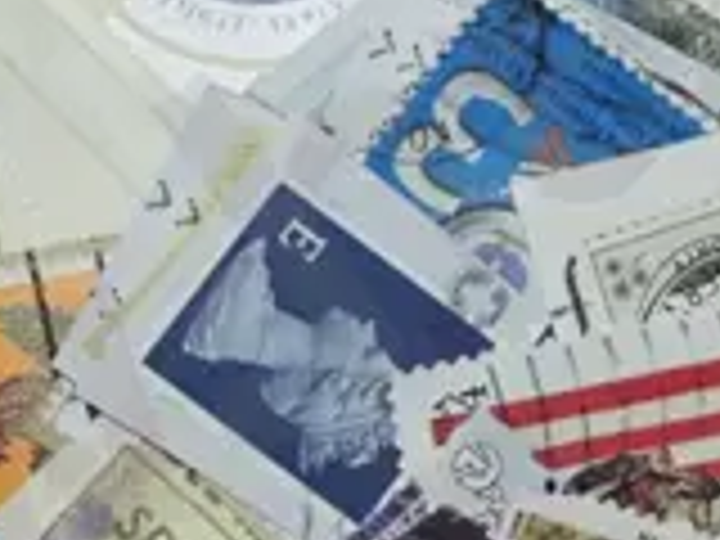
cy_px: -342
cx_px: 1120
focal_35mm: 256
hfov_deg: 7.6
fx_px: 5325
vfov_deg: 5.7
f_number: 5.6
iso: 2500
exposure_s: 1/160
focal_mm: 20
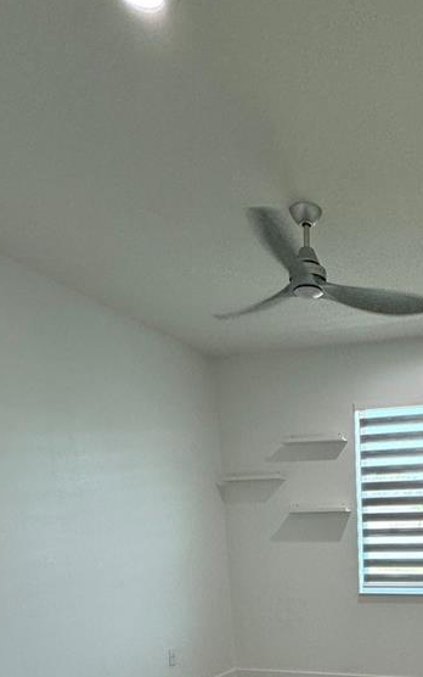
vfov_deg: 51.0
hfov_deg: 36.4
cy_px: 637
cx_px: 399
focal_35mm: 32
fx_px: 590
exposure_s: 1/120
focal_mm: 2.22
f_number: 2.2
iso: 160
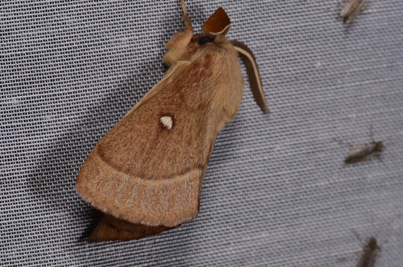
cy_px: 134
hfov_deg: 16.1
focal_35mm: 128
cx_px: 202
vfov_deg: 10.7
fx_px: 1424
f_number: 22
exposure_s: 1/60
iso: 100
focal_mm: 85
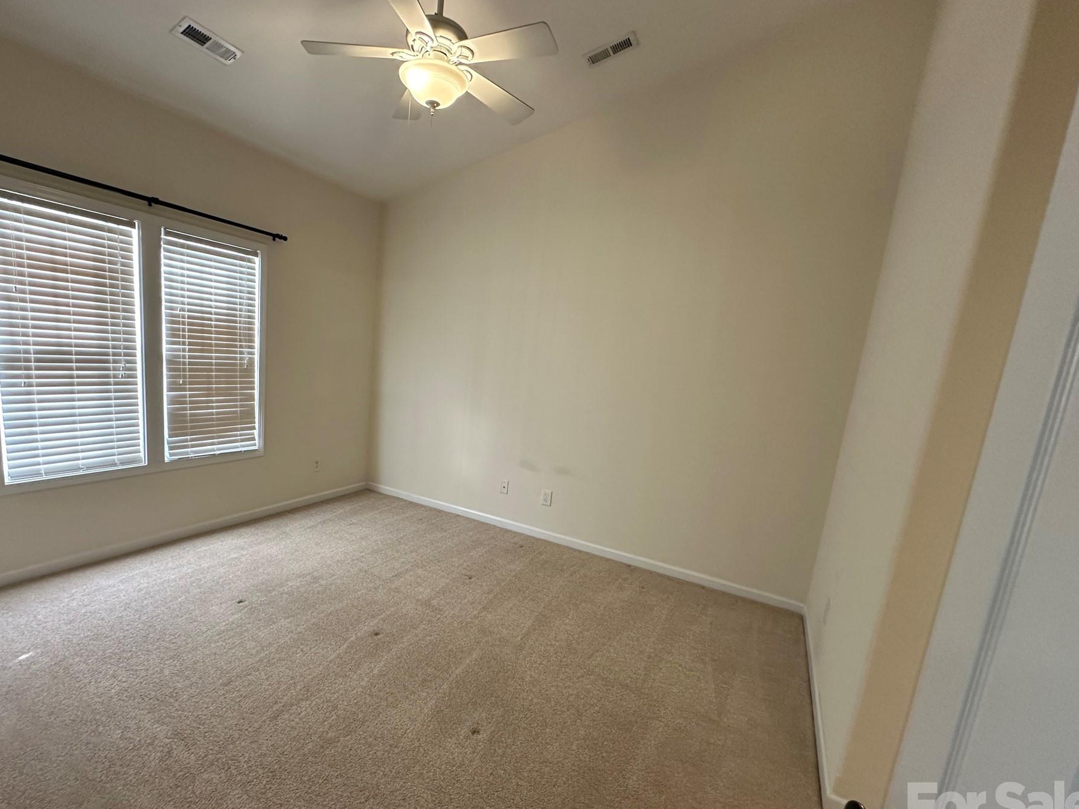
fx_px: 499
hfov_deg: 94.2
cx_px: 483
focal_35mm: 16
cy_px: 438
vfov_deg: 78.0
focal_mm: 2.22
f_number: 2.2
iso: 250
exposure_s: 1/120
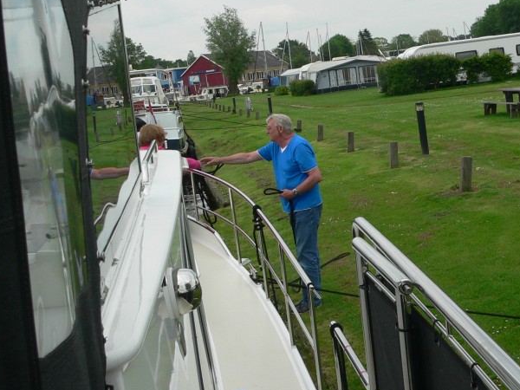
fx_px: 901
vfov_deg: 24.3
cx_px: 384
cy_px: 139
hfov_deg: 31.7
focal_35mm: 60
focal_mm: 6
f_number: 4
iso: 80
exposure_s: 1/400
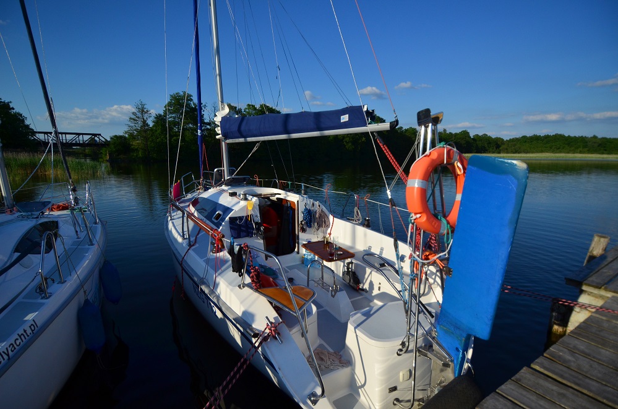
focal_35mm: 18
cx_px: 309
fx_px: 308
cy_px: 204
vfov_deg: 67.1
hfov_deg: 90.1
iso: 280
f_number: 4
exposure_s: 1/8000
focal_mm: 12
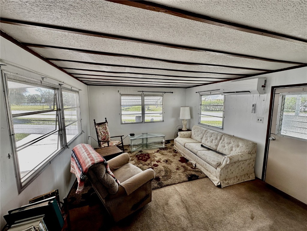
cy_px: 116
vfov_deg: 85.7
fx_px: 124
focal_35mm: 14
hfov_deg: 102.1
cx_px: 154
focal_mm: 2.22
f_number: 2.2
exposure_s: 1/99
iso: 40
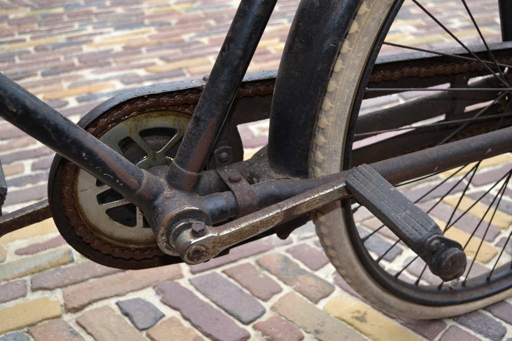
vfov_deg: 34.2
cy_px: 170
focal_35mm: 39
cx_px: 256
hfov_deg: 49.5
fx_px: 555
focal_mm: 26
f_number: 4.2
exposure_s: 1/125
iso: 125
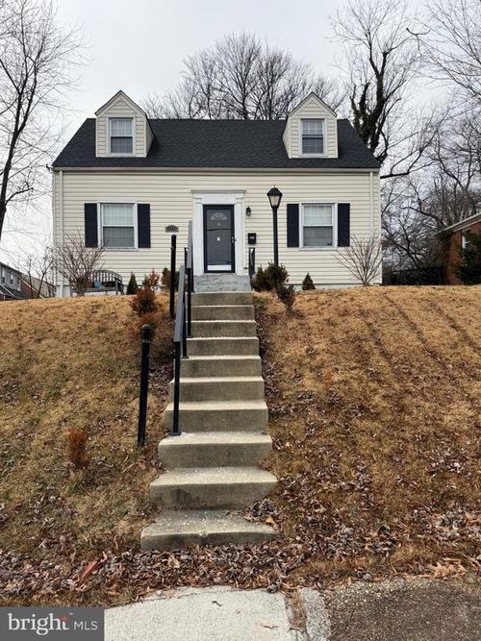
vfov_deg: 71.6
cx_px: 240
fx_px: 445
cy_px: 320
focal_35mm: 24
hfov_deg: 56.8
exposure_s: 1/3021
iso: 80
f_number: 1.78
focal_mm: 6.76
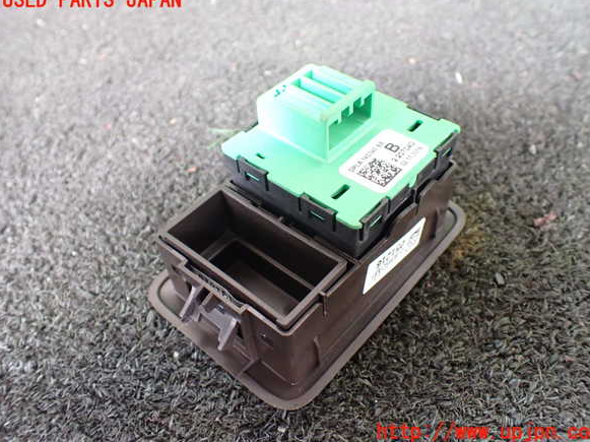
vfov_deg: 45.4
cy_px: 216
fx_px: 528
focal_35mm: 31
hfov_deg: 58.4
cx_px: 302
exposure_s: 1/50
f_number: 2.3
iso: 800
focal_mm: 5.4
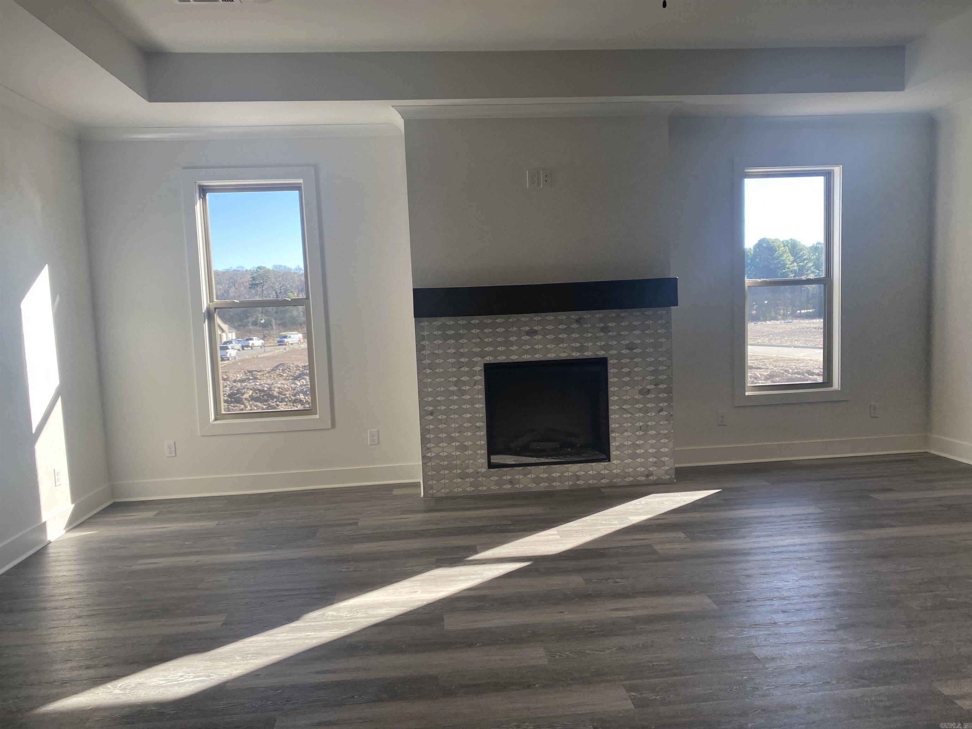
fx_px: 730
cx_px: 486
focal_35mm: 26
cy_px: 364
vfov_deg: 53.1
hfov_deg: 67.3
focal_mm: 4.25
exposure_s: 1/254
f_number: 1.8
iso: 32
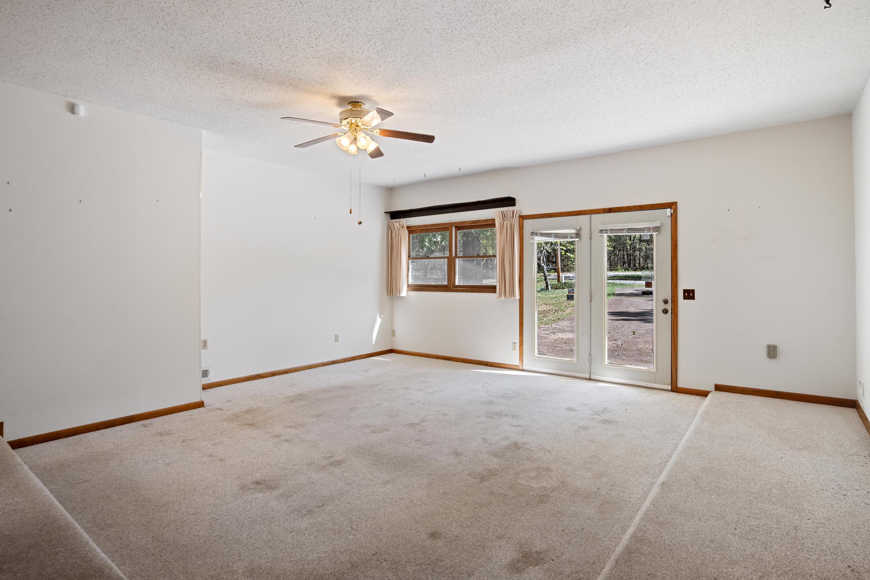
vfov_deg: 70.4
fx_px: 411
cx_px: 456
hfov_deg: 93.2
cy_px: 276
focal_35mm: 17
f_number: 5.6
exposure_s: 1/100
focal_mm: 16
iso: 1250
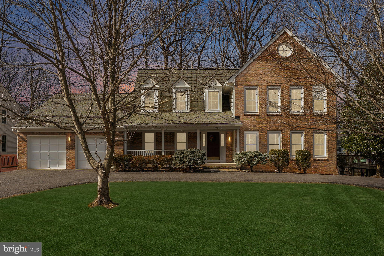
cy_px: 128
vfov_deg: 51.3
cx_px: 192
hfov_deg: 71.5
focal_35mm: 25
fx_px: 267
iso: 200
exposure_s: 1/640
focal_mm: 25
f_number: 7.1
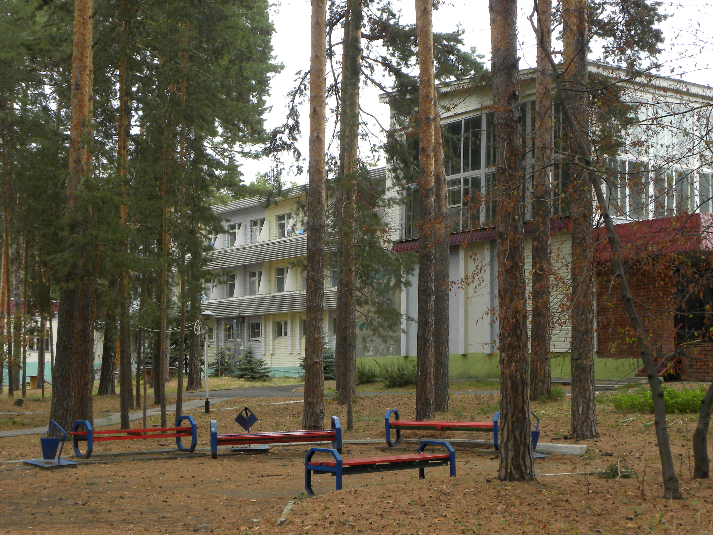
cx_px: 356
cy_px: 268
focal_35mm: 58
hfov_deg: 33.2
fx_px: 1195
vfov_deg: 25.2
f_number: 6.3
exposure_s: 1/15.4
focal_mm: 10.3
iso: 64
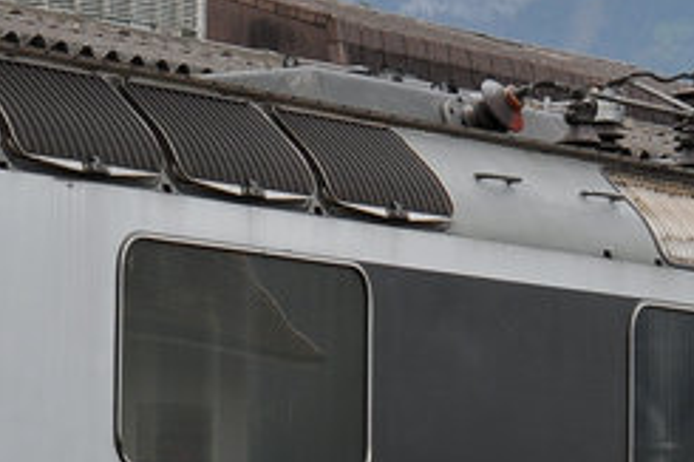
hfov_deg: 8.0
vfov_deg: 5.3
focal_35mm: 257
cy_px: 418
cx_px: -3
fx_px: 4960
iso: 200
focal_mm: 35
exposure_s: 1/250
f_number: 8
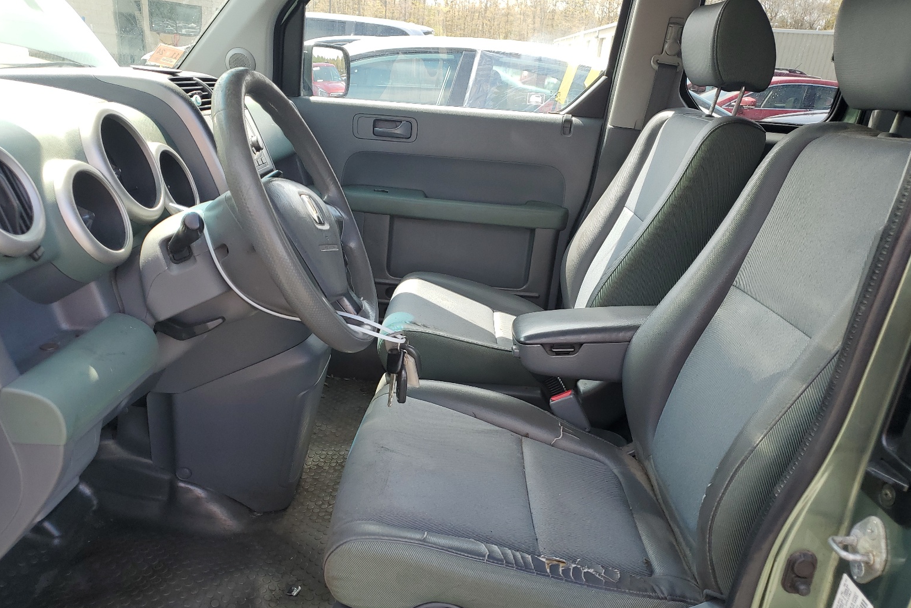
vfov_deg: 46.2
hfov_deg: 65.5
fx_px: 709
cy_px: 354
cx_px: 459
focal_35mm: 28
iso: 50
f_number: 1.5
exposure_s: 1/417
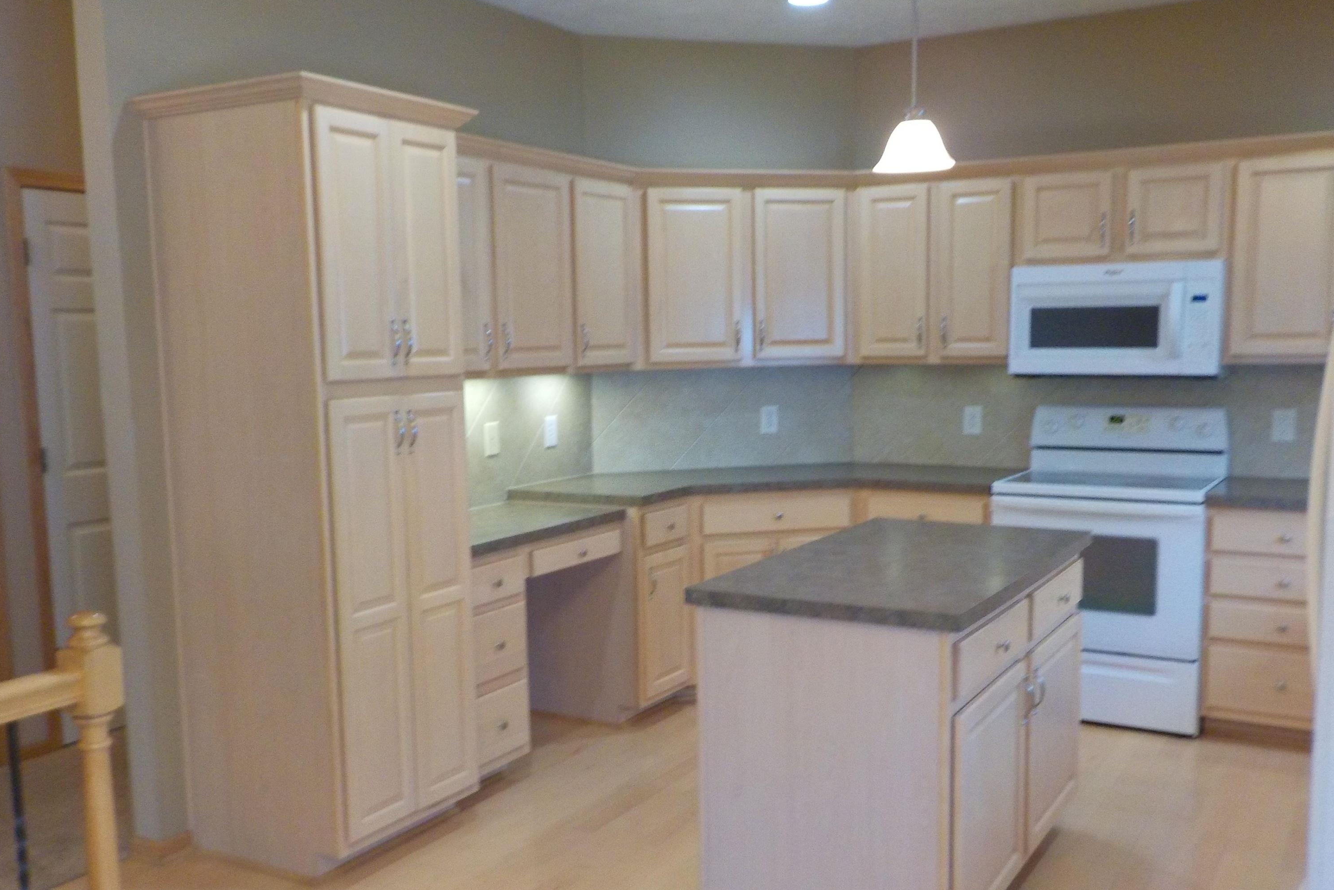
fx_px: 1186
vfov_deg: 41.1
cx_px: 665
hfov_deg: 58.7
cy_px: 495
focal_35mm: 32
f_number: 3.3
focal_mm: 4.1
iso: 280
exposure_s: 1/30
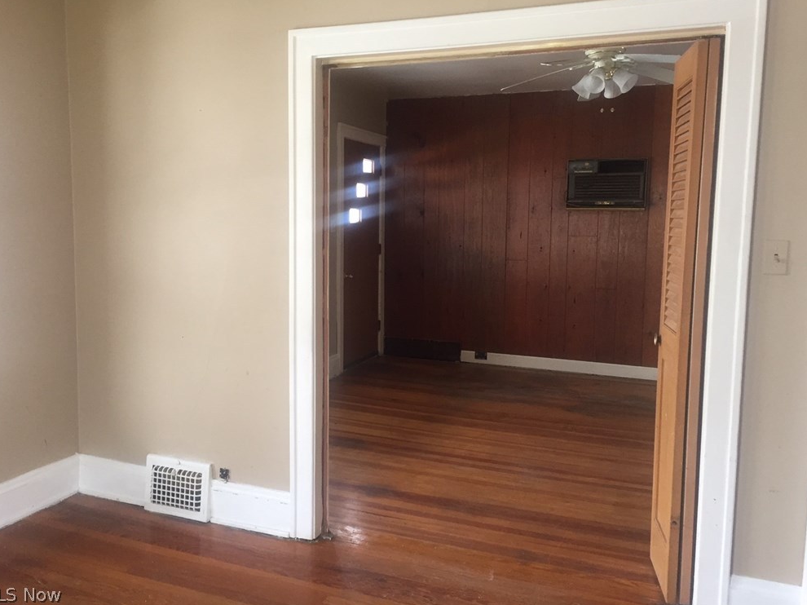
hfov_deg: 60.0
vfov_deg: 46.8
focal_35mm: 30
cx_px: 394
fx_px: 699
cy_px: 295
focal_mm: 4.15
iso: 100
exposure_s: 1/30
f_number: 2.2
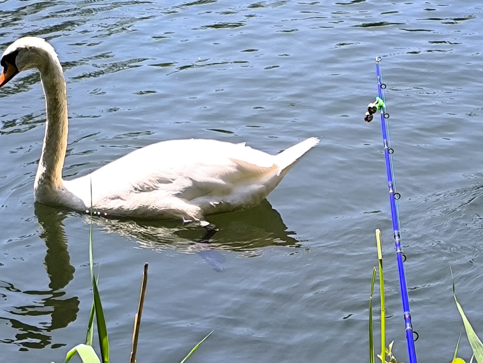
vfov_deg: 10.7
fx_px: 1940
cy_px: 206
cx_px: 287
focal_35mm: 139
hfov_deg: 14.2
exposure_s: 1/652
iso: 50
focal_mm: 6.14
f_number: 1.65
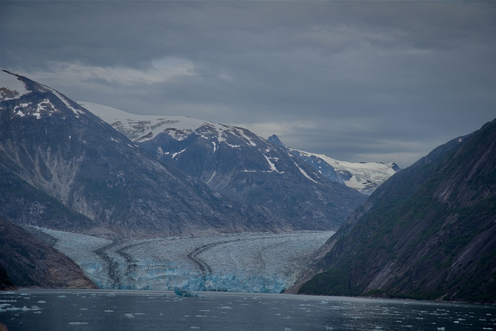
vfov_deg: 11.4
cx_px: 248
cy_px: 166
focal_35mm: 120
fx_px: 1654
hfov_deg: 17.1
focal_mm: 120
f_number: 9
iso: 100
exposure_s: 1/320
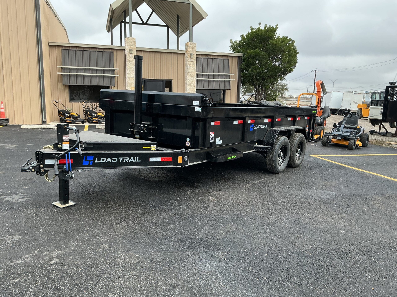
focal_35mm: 29
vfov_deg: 48.2
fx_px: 333
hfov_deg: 61.7
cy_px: 148
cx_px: 198
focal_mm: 3
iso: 25
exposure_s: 1/365
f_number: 1.8
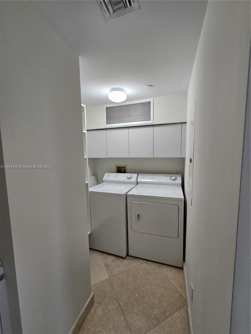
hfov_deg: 89.9
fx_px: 126
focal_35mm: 13
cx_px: 126
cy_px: 167
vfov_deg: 106.2
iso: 125
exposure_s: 1/60
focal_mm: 2.2
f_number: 2.2
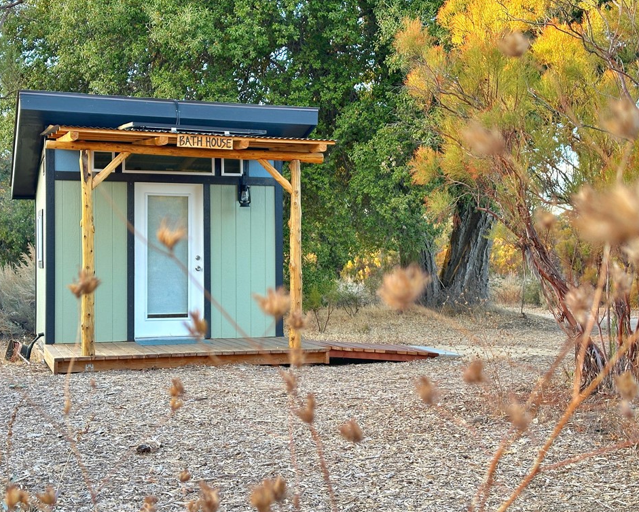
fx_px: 965
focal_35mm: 51
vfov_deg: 29.7
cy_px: 258
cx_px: 308
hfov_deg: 36.6
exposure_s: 1/96
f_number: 1.78
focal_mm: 6.86
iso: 80
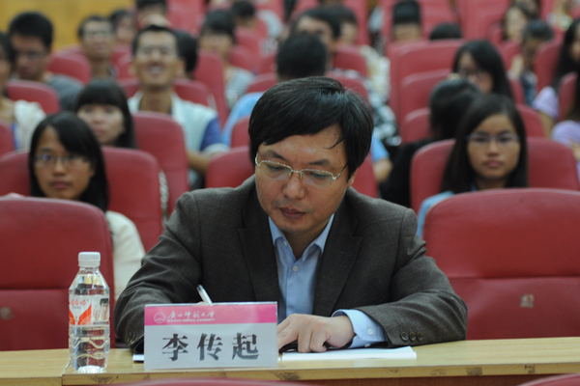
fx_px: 1812
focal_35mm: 112
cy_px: 193
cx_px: 290
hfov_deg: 18.2
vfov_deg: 12.2
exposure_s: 1/13
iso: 500
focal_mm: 75
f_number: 2.8
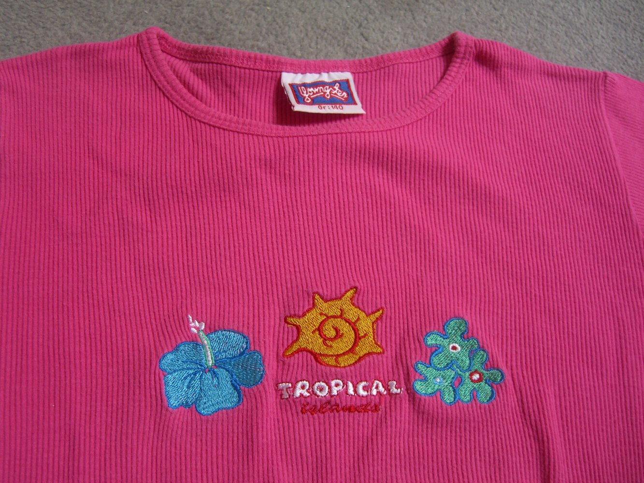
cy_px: 242
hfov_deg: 49.0
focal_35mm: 38
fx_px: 707
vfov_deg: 37.7
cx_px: 322
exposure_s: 1/40
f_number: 2.8
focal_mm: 7.9
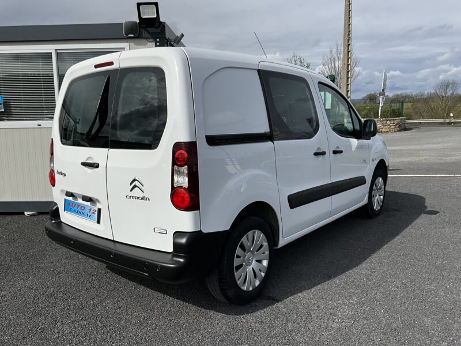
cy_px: 173
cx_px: 230
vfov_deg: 48.2
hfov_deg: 61.7
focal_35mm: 29
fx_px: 386
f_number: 1.8
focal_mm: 3
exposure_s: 1/6536
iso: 25
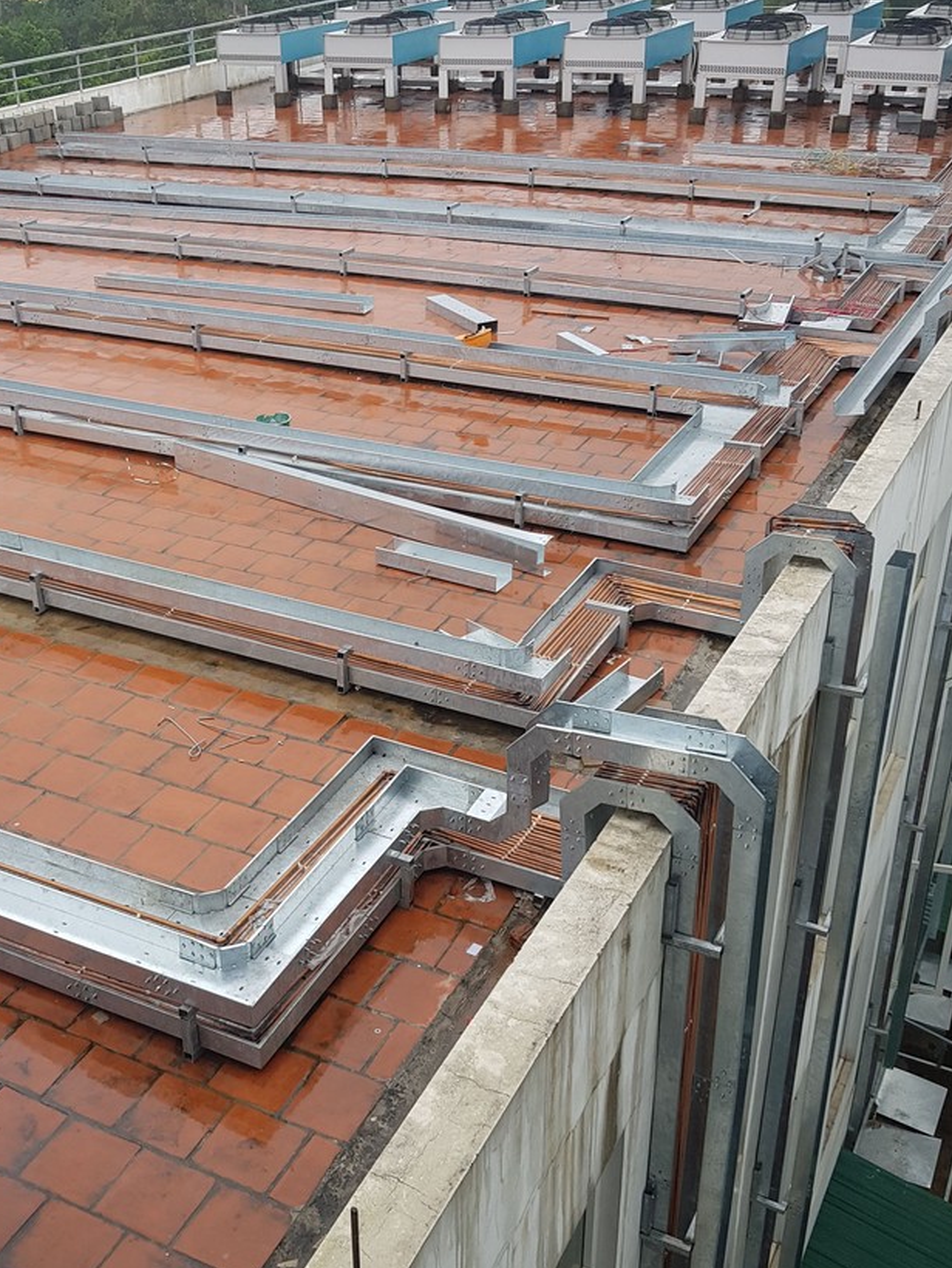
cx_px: 352
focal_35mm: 38
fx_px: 1393
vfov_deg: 48.8
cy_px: 720
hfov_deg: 37.5
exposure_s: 1/218
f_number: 1.7
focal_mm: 4.2
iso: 40
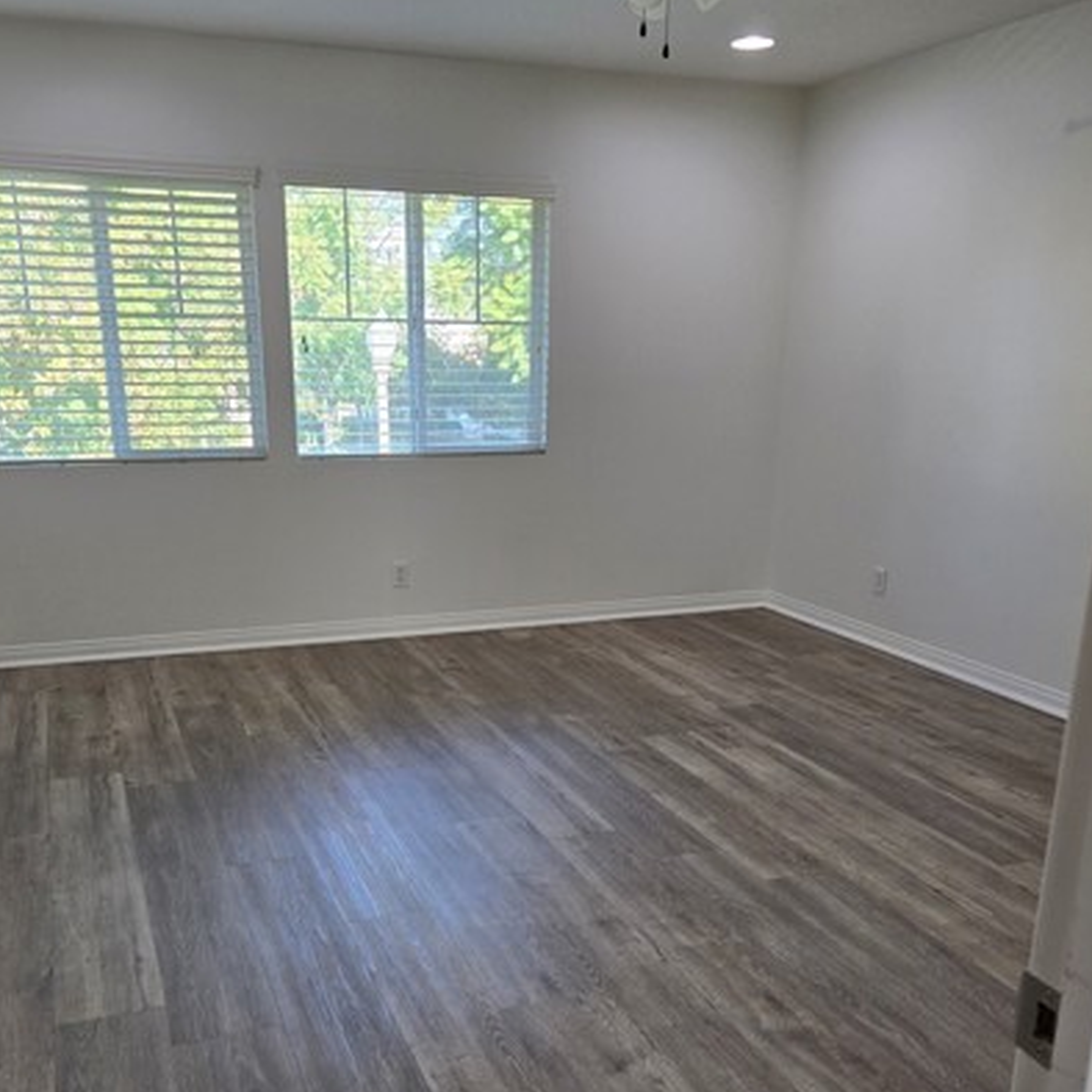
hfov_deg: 49.7
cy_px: 723
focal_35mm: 33
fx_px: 1178
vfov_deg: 48.9
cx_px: 504
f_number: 1.8
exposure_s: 1/120
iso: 80
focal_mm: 5.4
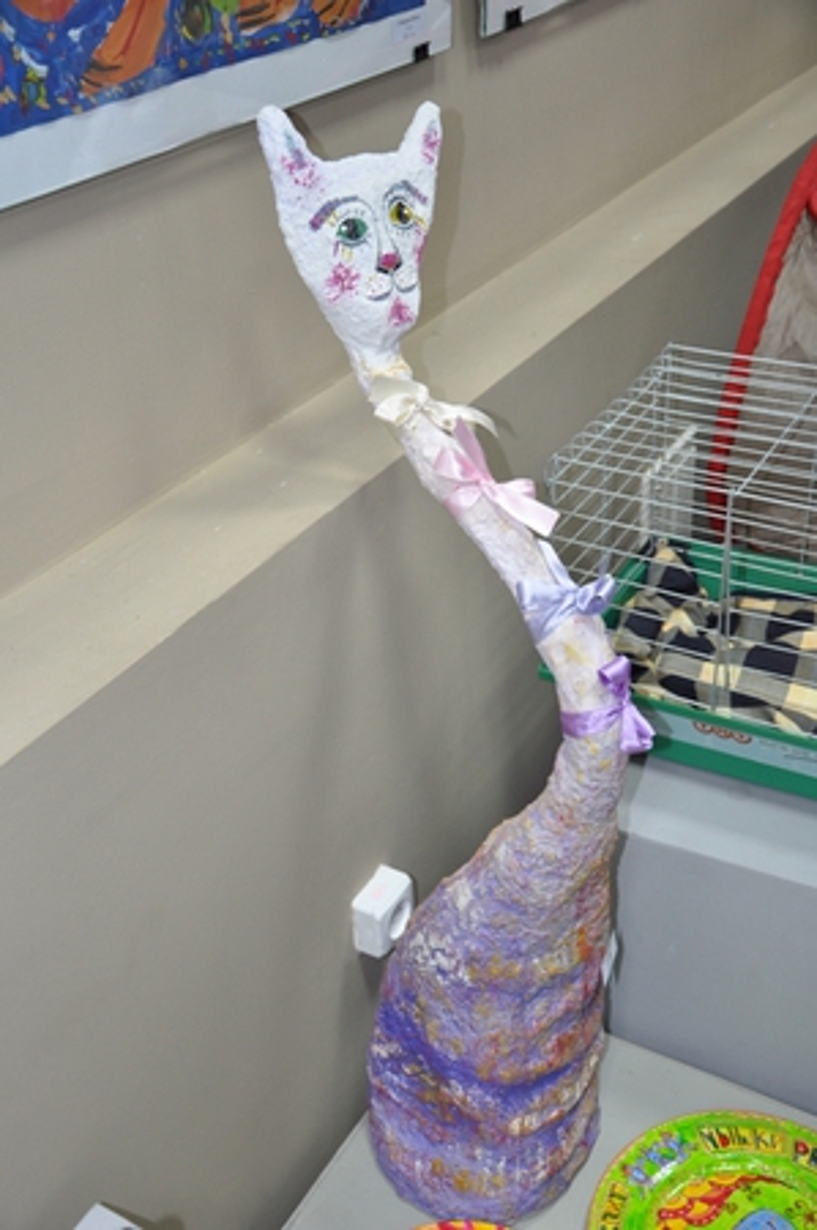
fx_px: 1433
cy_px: 615
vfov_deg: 46.4
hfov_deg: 31.8
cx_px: 408
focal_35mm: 42
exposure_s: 1/30
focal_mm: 28
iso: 720
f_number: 4
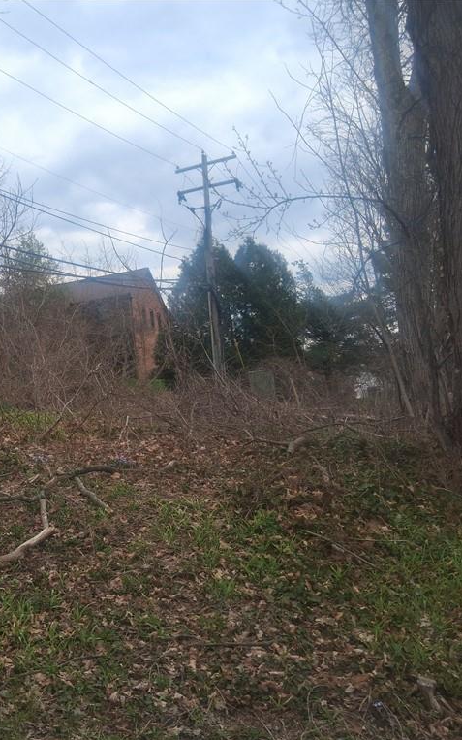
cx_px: 49
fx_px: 745
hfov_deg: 32.8
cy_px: 370
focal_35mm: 37
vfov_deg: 52.7
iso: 25
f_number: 1.8
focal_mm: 3.98
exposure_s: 1/549
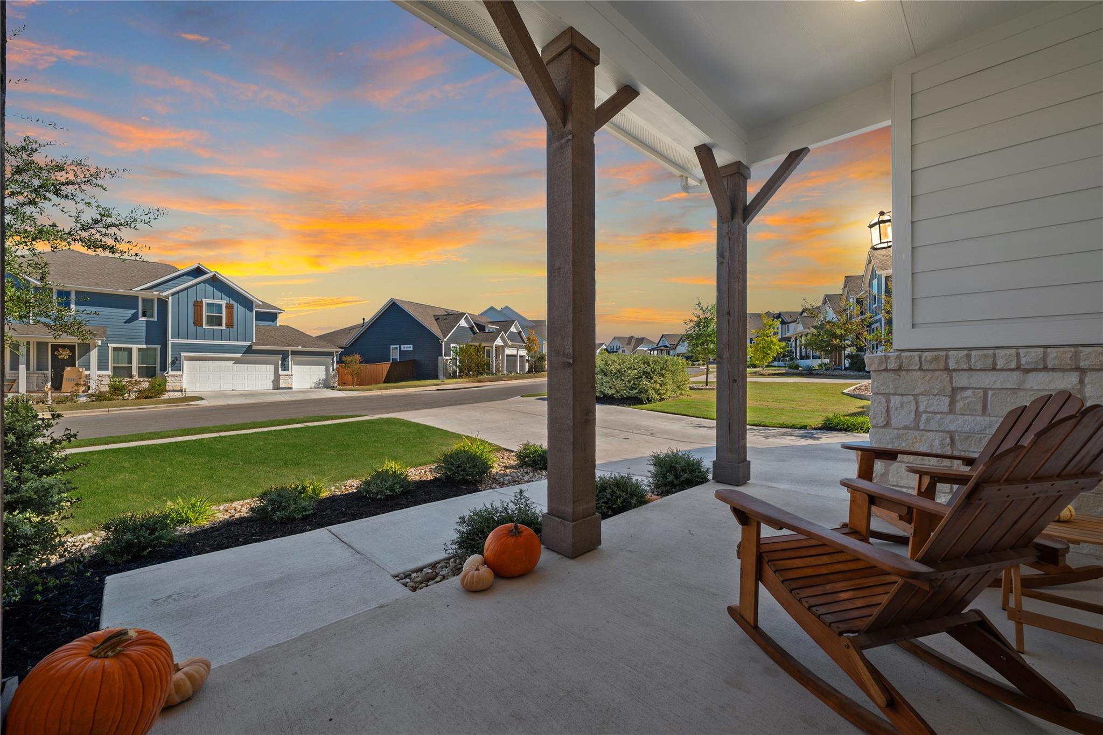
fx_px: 429
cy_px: 368
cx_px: 552
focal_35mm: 14
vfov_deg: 81.2
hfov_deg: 104.3
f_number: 8
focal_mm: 14
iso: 250
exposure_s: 1/50
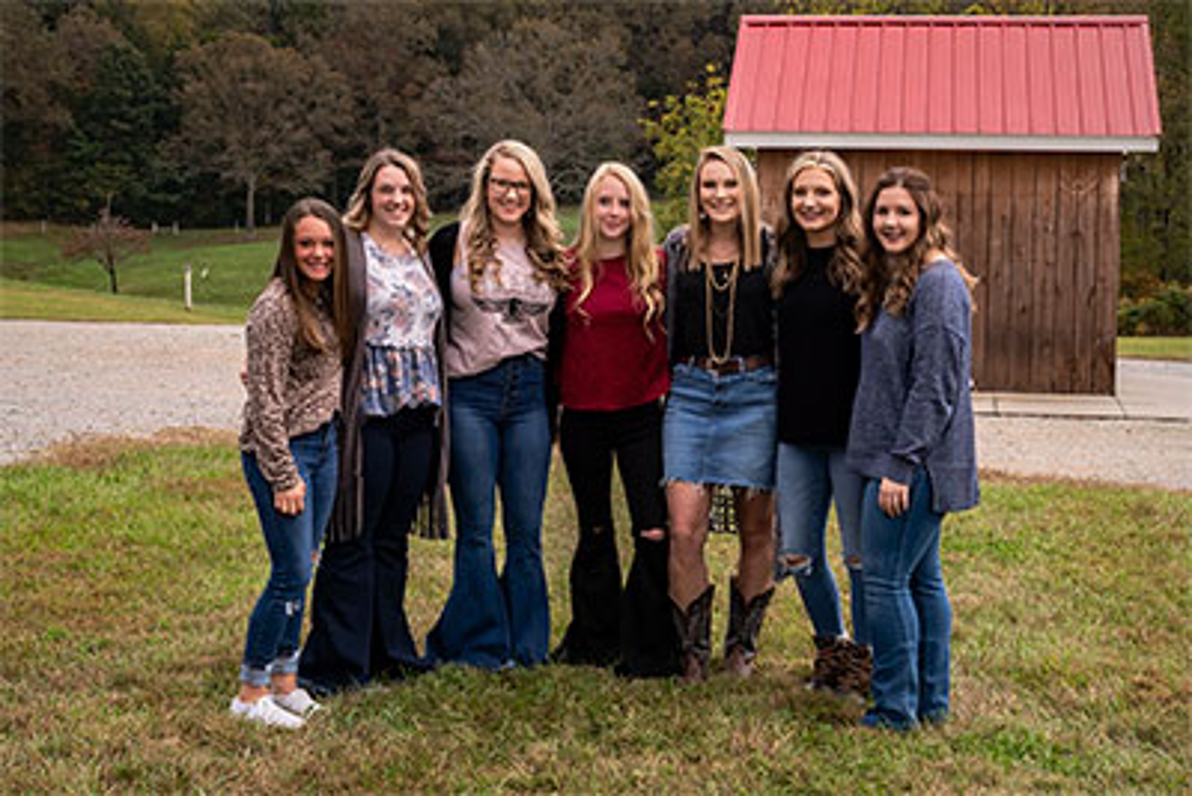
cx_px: 596
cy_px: 398
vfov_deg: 29.9
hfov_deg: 43.6
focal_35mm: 45
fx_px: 1490
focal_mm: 30
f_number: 11
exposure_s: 1/90
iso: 200
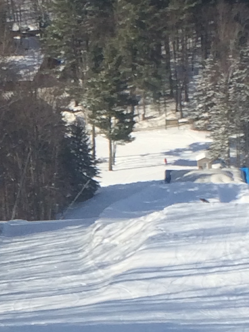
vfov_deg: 12.6
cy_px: 373
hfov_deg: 9.5
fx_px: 1477
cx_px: -77
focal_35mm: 154
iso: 32
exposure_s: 1/2564
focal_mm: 4.12
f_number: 2.2
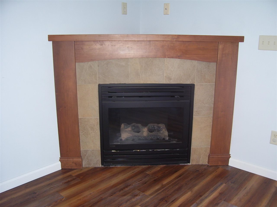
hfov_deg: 54.0
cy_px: 104
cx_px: 138
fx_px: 272
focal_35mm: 34
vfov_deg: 41.8
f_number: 2.7
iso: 80
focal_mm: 5.6
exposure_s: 1/60
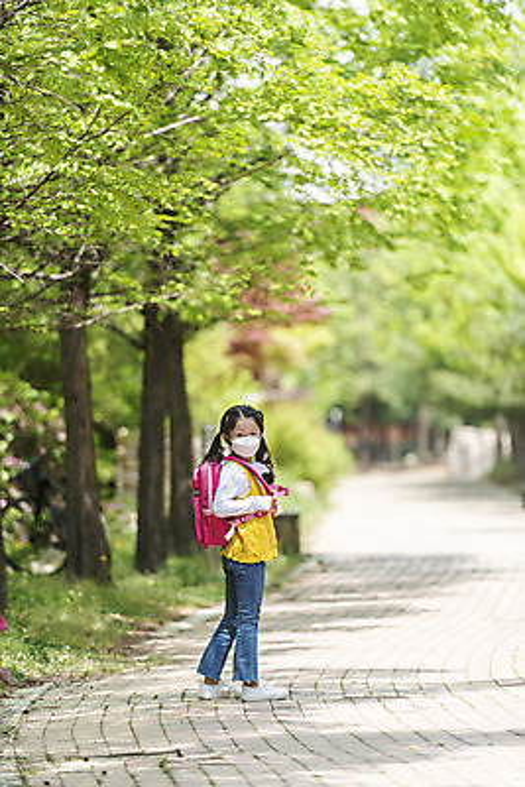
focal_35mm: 200
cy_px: 394
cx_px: 262
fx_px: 4371
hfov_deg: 6.9
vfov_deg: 10.3
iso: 200
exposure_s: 1/500
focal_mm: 200
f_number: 2.8
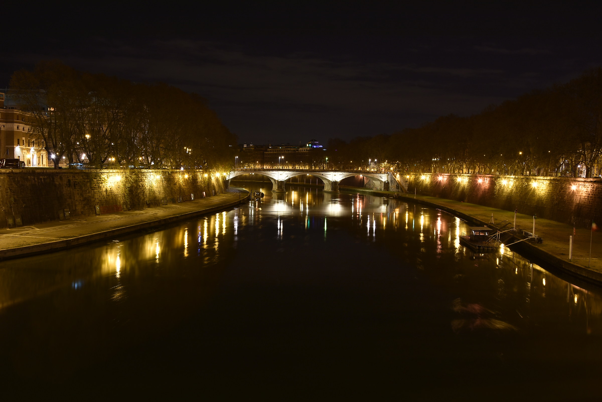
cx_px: 301
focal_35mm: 38
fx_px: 627
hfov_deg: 51.3
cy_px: 201
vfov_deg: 35.5
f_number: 9
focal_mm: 25
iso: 100
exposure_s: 6
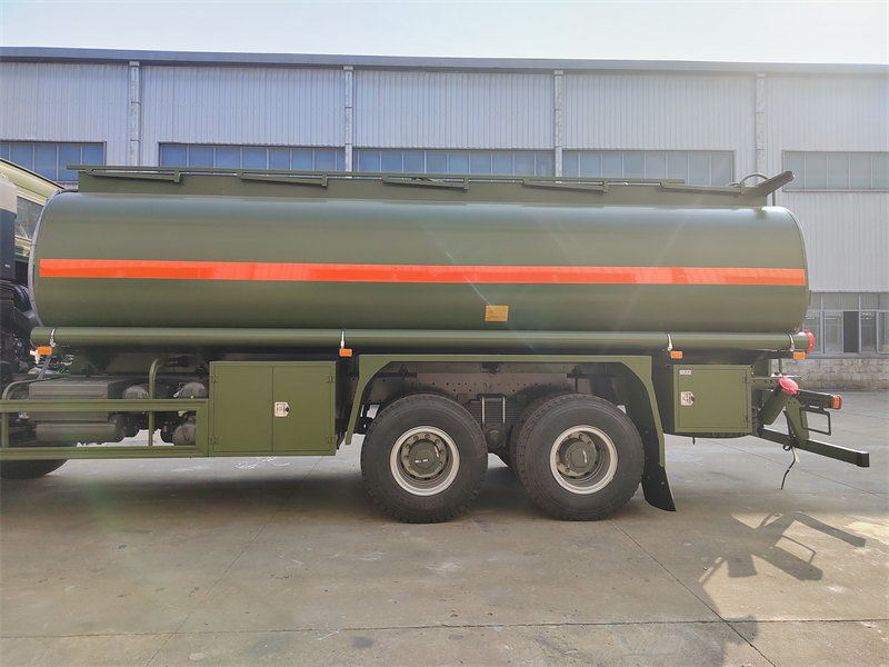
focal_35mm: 23
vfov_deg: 58.9
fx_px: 591
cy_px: 334
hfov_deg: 73.9
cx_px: 444
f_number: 1.9
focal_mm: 5.52
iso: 222
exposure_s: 1/744
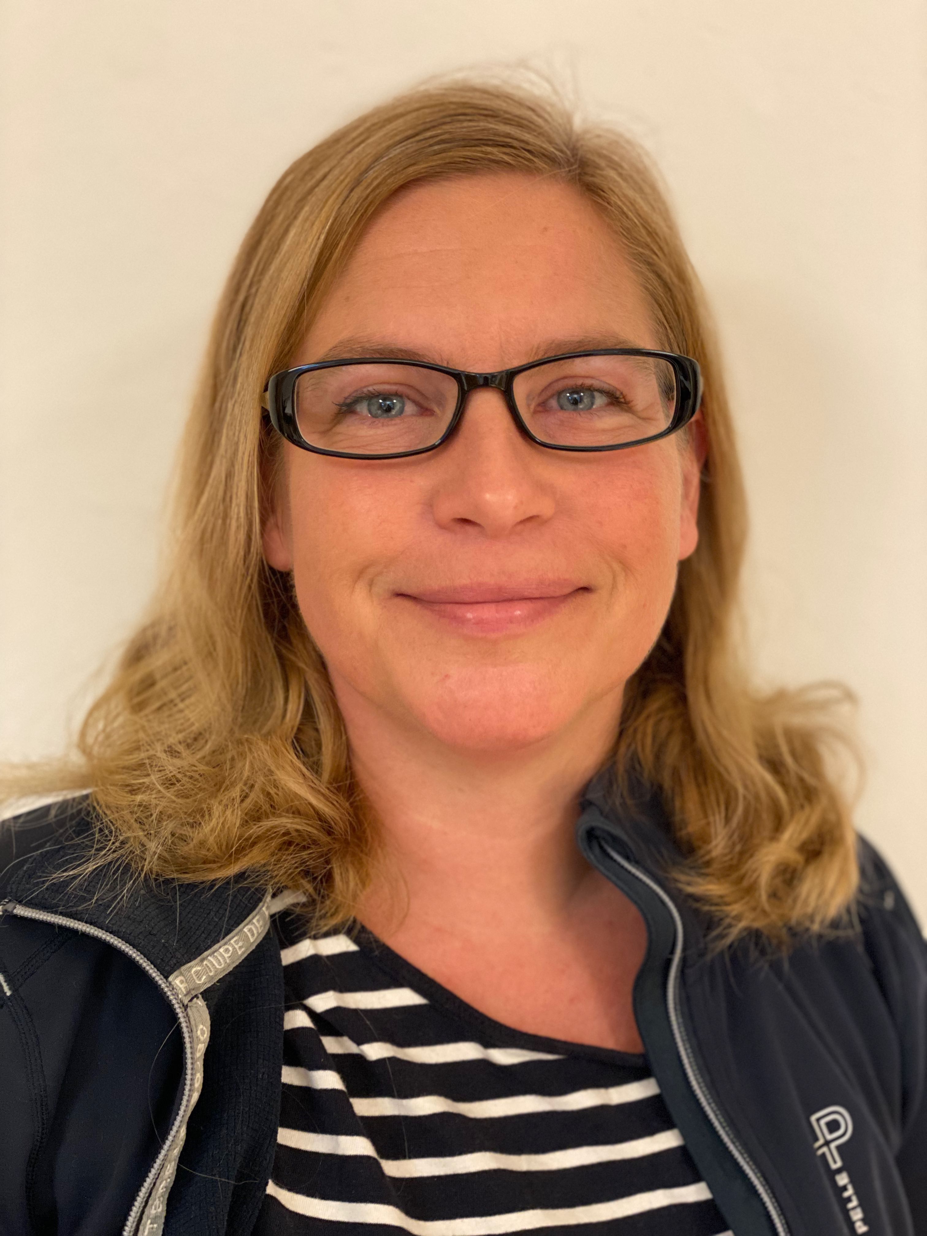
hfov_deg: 28.0
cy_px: 618
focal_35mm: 52
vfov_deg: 36.8
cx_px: 464
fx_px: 1857
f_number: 2
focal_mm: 6
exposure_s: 1/33
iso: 250
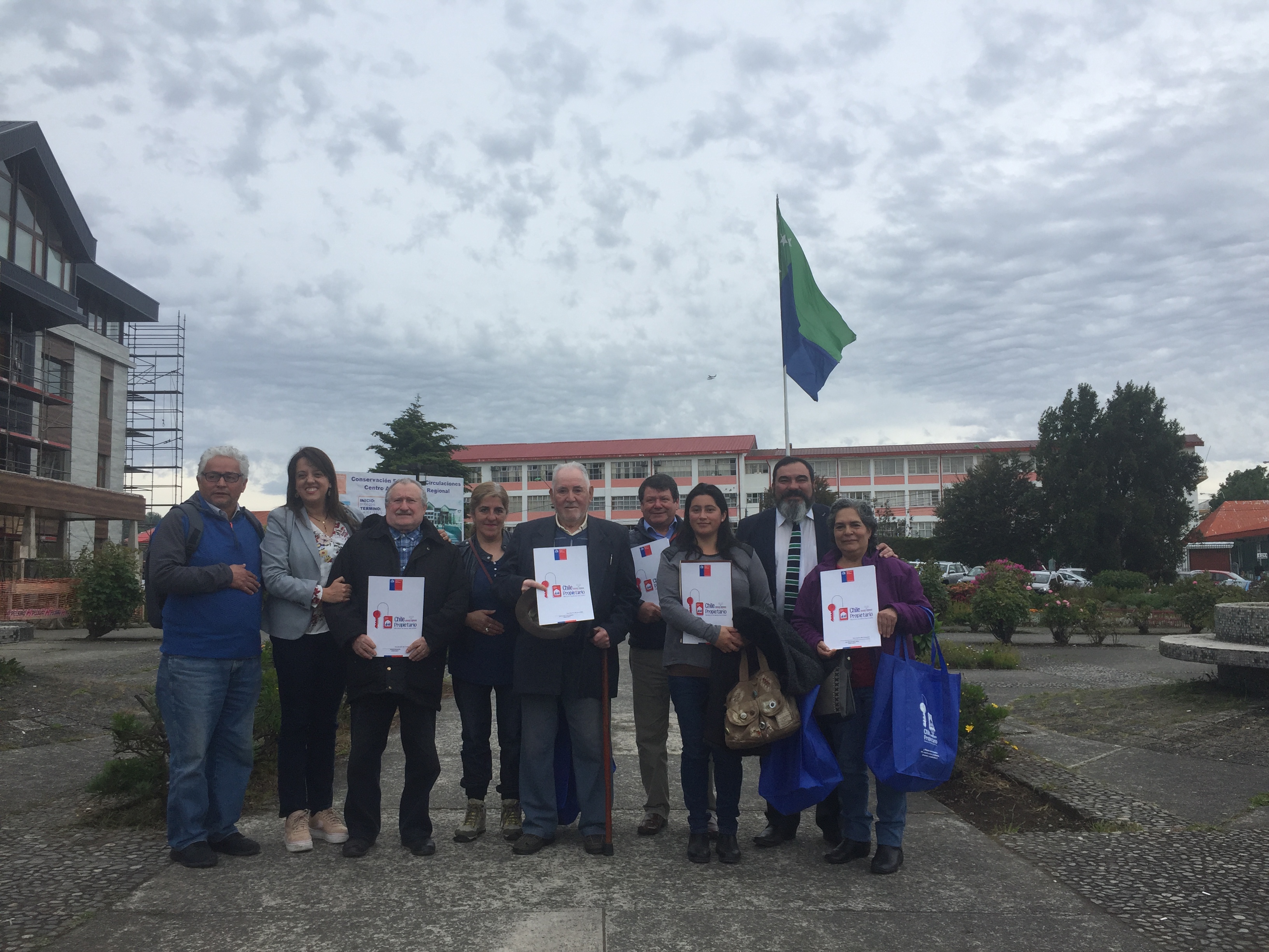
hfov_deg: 61.7
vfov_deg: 48.2
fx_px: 1063
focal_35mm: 29
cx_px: 634
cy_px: 476
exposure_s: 1/1041
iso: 32
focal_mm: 4.15
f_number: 2.2
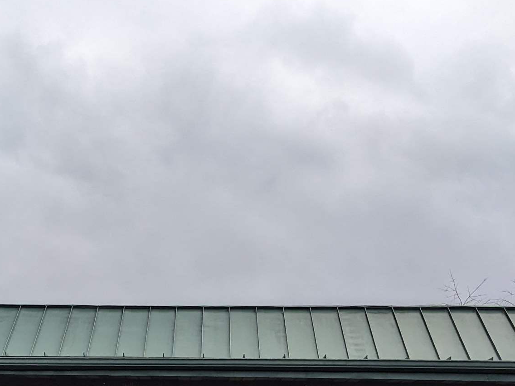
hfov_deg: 26.1
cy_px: 494
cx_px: 82
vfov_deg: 18.8
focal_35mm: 73
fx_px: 1086
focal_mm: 4.38
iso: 60
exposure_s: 1/900
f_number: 1.73
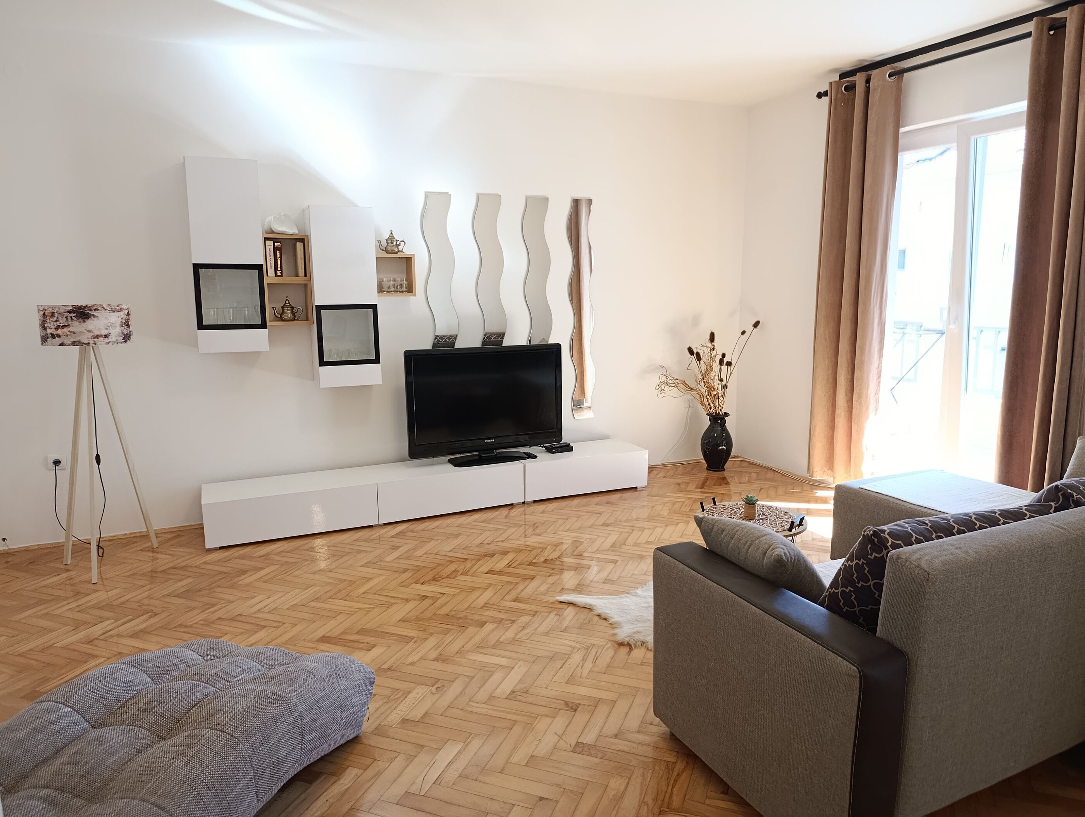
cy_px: 408
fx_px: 722
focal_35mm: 23
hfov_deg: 73.8
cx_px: 542
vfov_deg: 59.0
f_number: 1.65
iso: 523
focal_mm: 6.11
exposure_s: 1/100
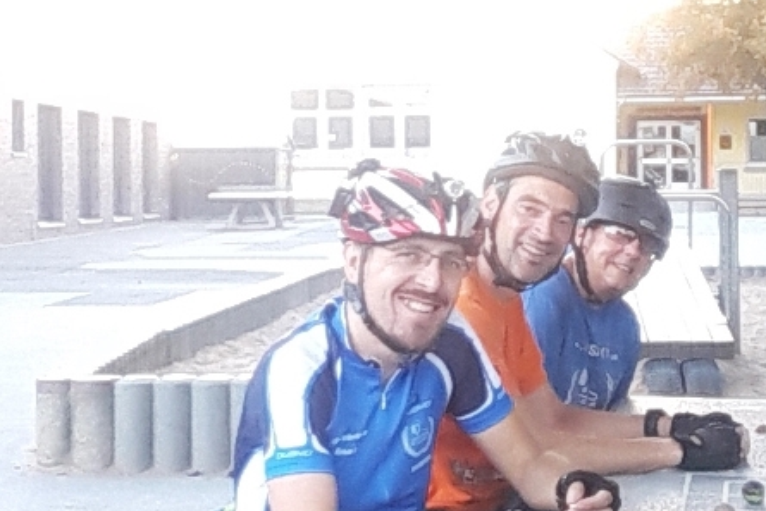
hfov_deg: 31.9
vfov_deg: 23.3
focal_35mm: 55
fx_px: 1171
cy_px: 547
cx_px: 847
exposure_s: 1/13
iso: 100
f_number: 1.9
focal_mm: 2
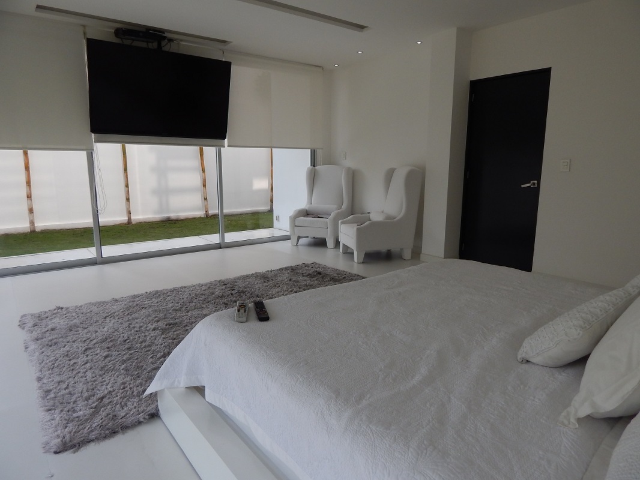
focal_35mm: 23
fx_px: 425
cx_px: 320
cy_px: 240
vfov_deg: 58.9
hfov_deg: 73.9
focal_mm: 4
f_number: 3
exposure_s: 1/800
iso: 125
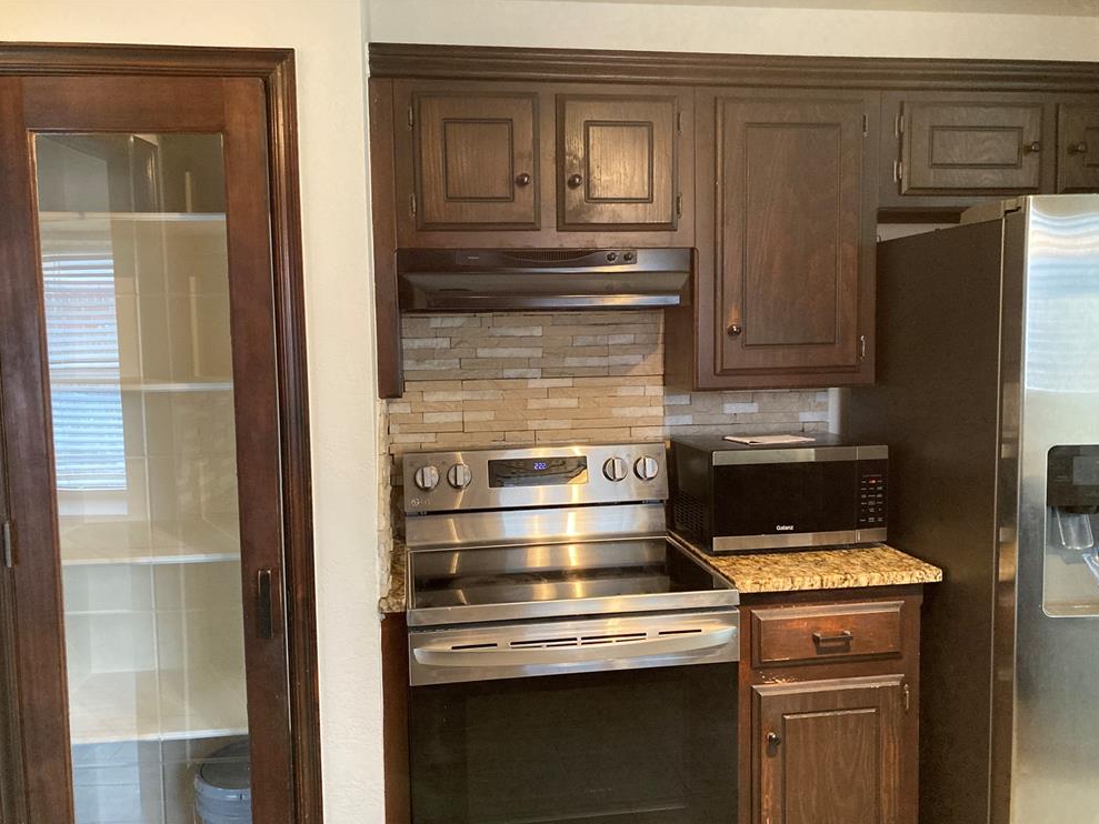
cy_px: 424
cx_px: 550
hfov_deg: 61.7
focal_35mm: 29
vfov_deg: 48.2
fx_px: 921
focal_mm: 3.99
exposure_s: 1/40
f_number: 1.8
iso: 320
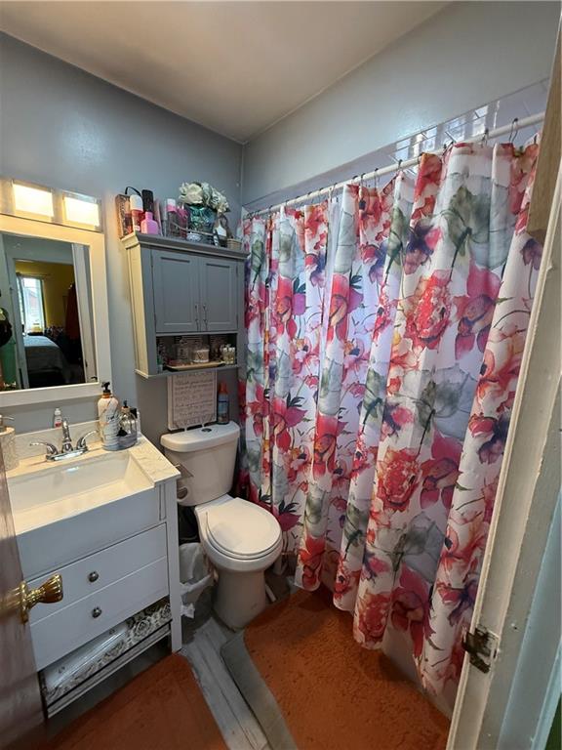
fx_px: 303
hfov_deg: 85.7
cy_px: 375
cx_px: 281
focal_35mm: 14
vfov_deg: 102.1
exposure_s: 1/120
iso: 400
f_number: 2.2
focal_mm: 2.22
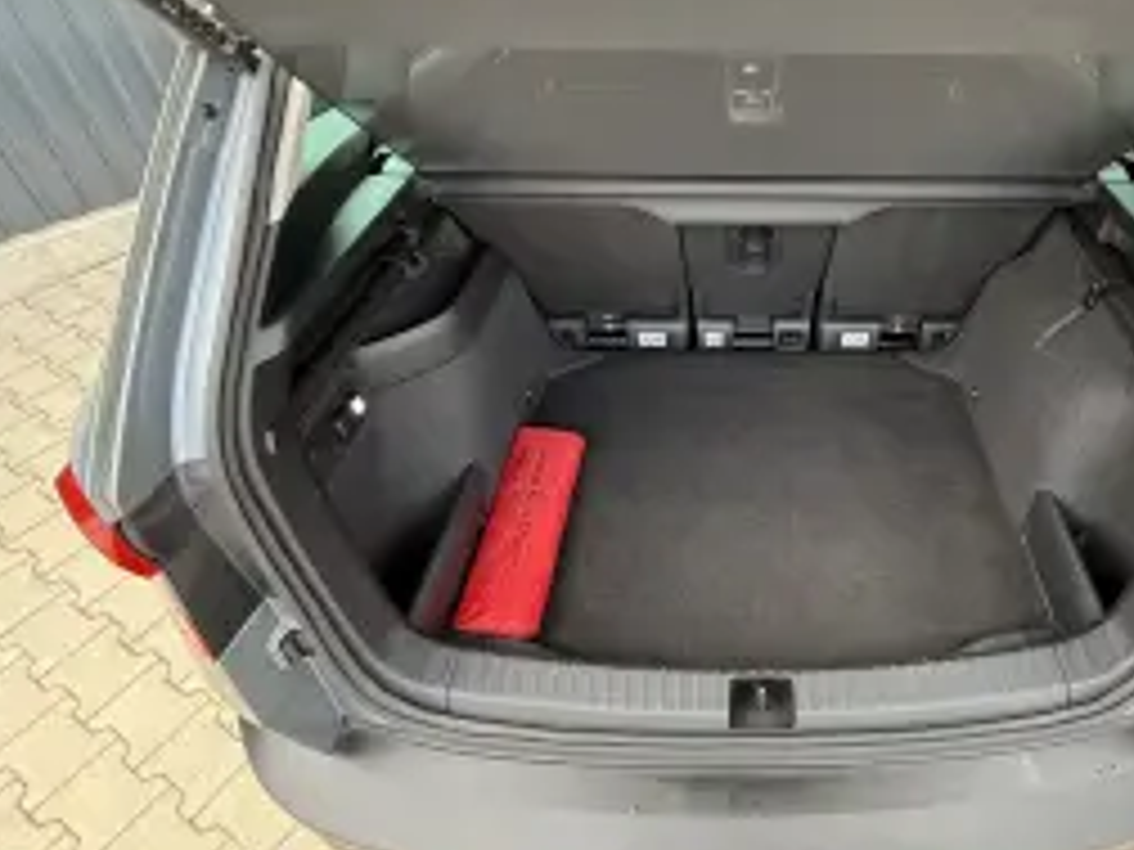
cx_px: 765
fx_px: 655
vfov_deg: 65.4
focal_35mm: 20
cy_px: 346
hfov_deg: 78.8
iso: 160
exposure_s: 1/99
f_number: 2.2
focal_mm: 2.22
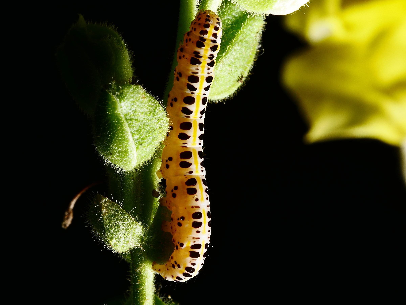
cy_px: 152
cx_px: 203
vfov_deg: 12.4
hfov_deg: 16.4
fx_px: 1408
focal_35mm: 120
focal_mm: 60
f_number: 16
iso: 200
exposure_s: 1/125
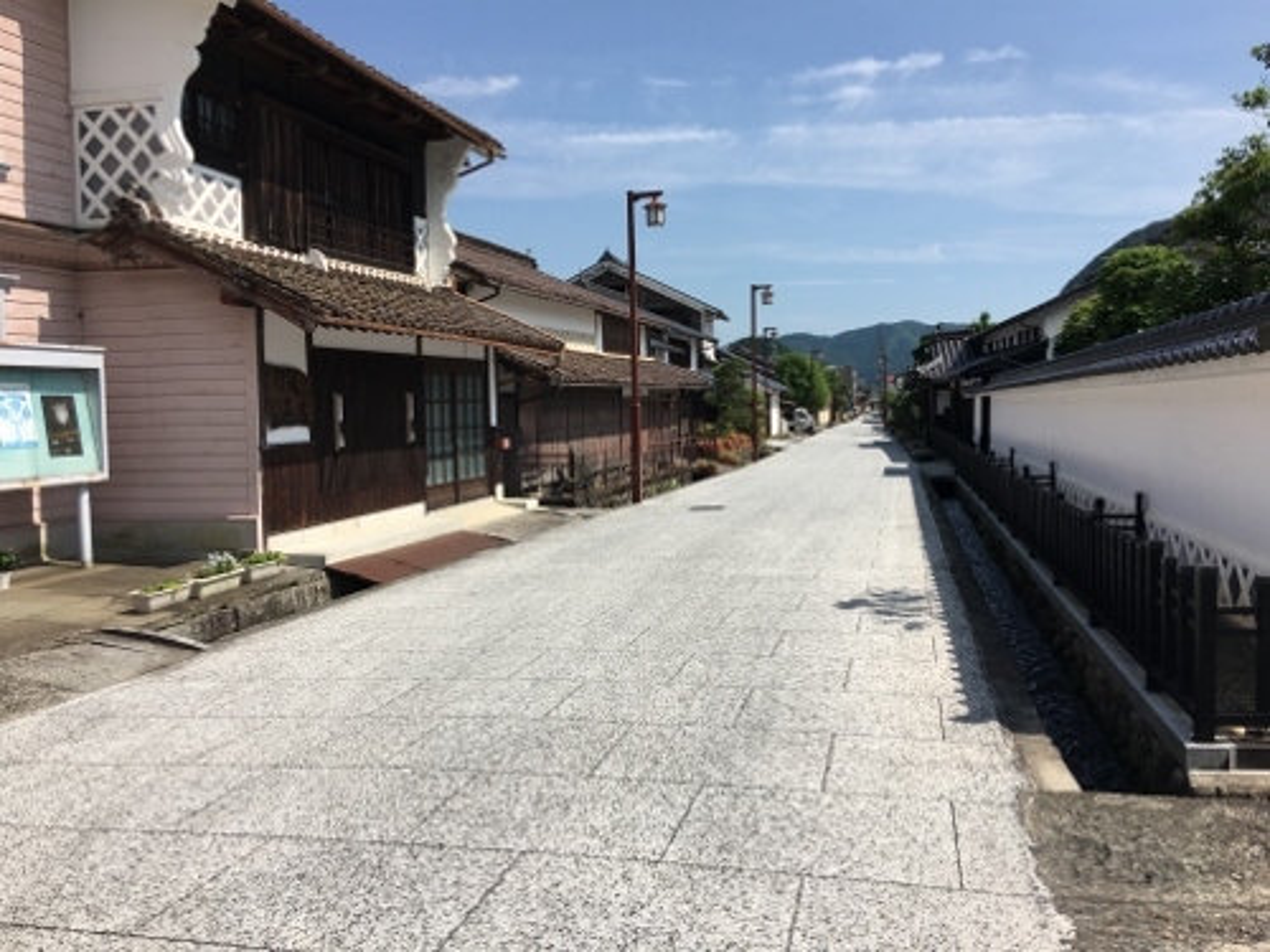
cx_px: 635
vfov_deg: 48.2
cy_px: 476
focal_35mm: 29
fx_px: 1064
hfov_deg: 61.7
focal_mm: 4.15
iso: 25
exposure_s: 1/1832
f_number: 2.2
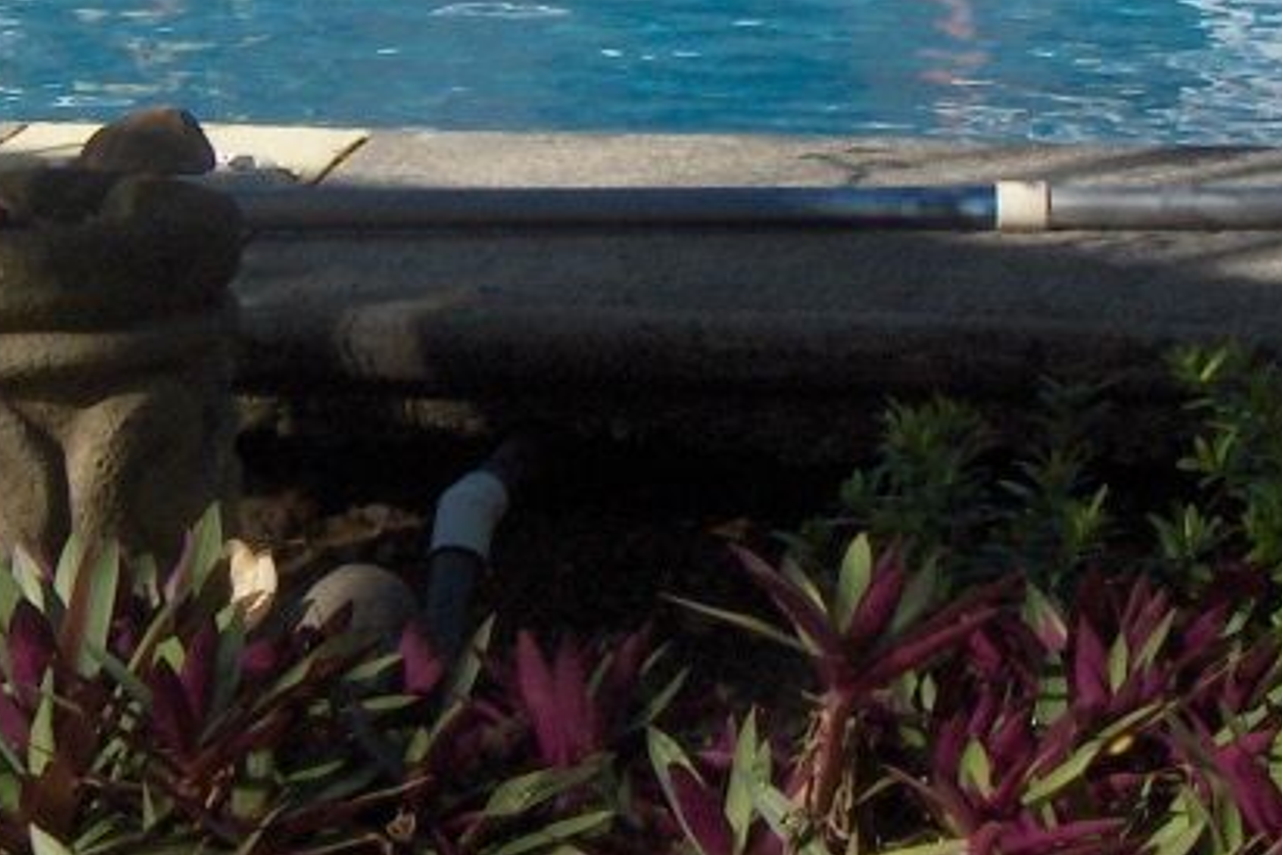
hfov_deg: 11.5
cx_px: 752
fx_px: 6338
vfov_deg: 7.6
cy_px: -165
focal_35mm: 178
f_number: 5.4
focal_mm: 11.4
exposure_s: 1/524
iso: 100
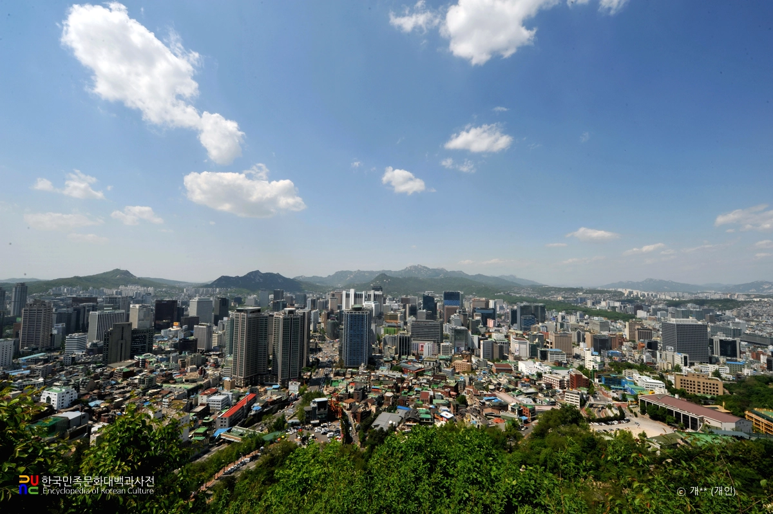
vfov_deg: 81.1
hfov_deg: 104.3
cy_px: 257
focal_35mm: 14
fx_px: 300
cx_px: 386
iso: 200
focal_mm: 14
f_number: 22
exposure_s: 1/125
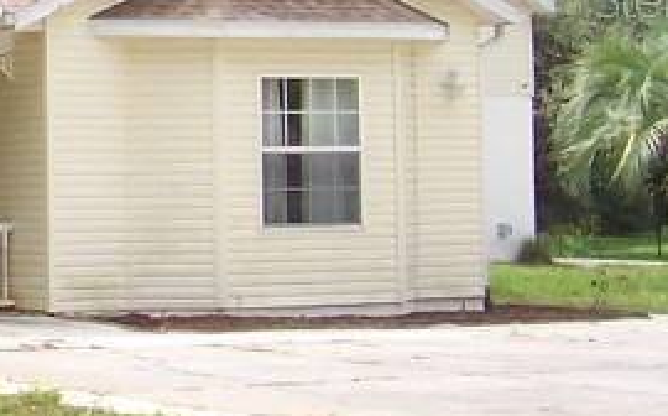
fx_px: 2709
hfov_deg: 13.0
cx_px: -440
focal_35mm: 149
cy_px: -2
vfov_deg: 8.7
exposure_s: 1/180
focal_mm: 5.6
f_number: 5.6
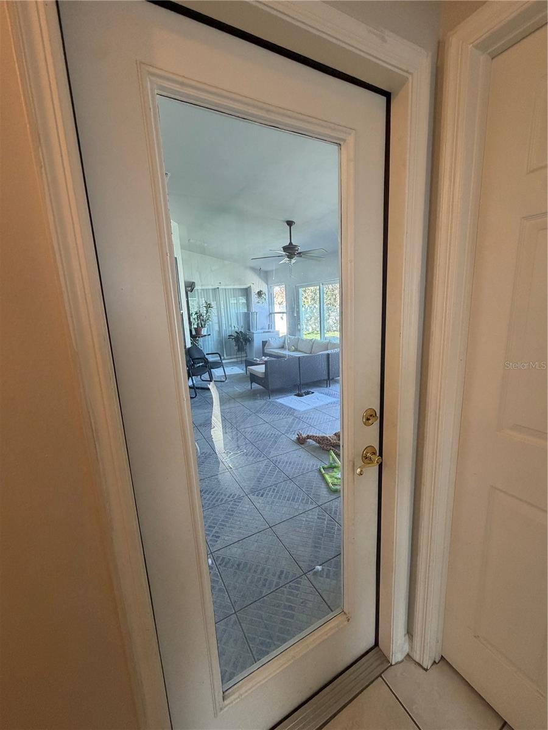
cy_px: 365
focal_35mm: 14
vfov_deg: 102.1
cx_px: 274
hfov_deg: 85.7
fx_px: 296
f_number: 2.2
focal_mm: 2.22
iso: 320
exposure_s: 1/120
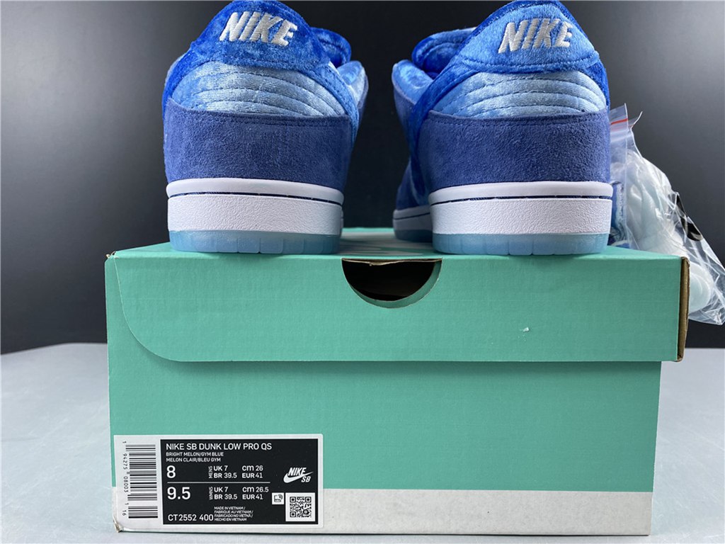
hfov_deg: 67.3
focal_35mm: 26
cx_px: 362
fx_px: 545
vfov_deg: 53.1
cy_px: 272
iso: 80
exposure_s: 1/100
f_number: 1.8
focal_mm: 4.25
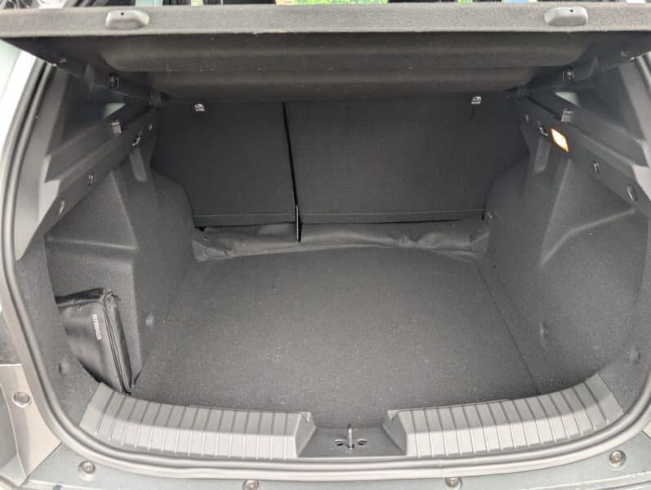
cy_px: 245
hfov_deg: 71.5
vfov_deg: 56.9
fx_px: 452
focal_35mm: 24
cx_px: 326
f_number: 1.68
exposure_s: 1/132
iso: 91
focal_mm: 6.9
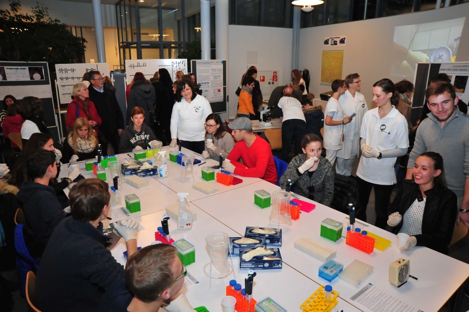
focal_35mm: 24
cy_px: 156
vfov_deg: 53.0
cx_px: 234
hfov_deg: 73.8
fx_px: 312
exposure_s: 1/60
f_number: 9.5
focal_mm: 24
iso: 2200
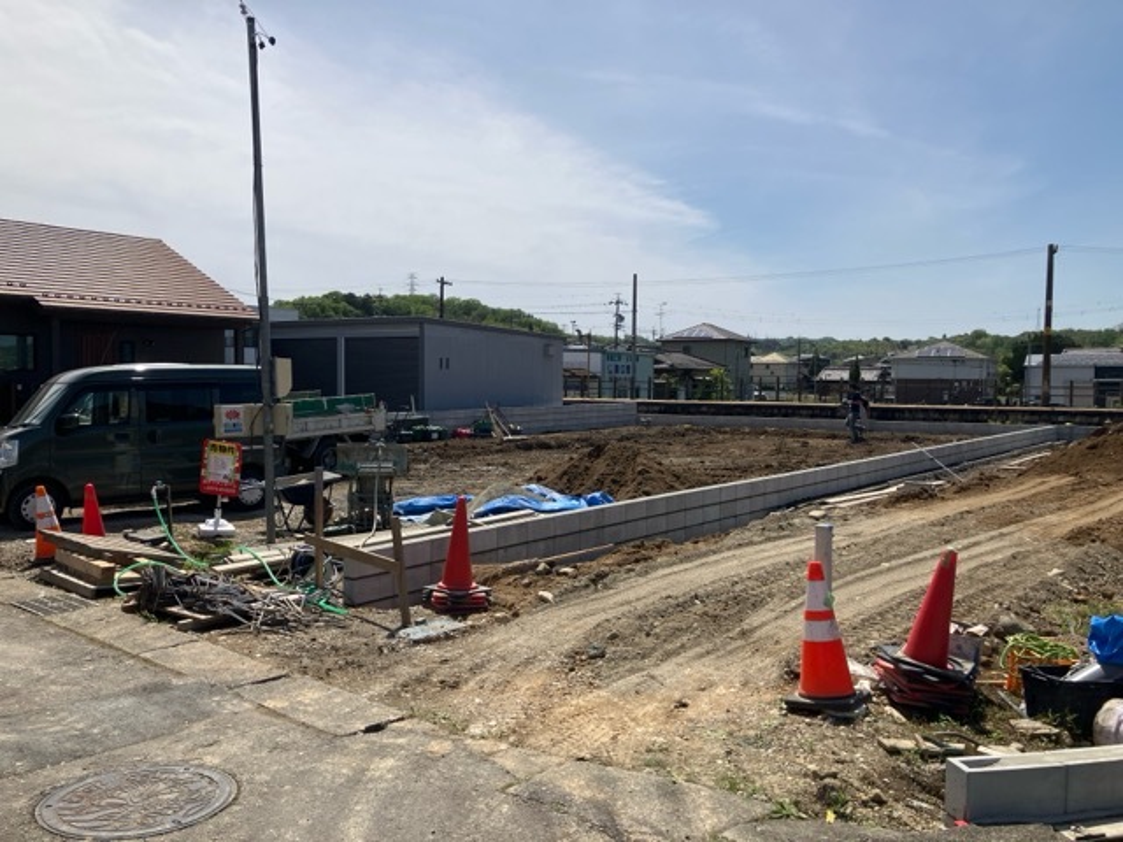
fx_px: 908
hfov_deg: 63.4
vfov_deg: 49.7
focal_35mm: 28
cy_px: 421
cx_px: 562
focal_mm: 3.99
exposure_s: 1/3472
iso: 32
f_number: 1.8
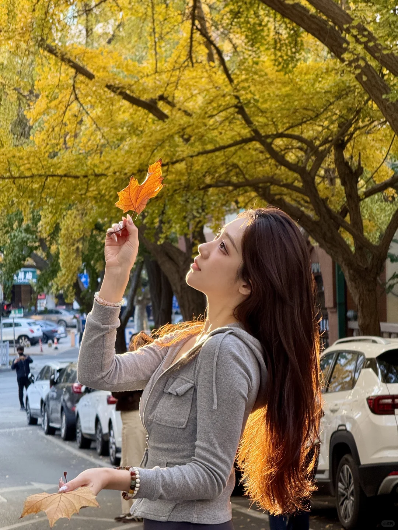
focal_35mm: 120
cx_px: 199
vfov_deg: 16.4
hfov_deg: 12.3
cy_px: 265
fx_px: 1840
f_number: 2.8
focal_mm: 15.66
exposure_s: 1/99
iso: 200
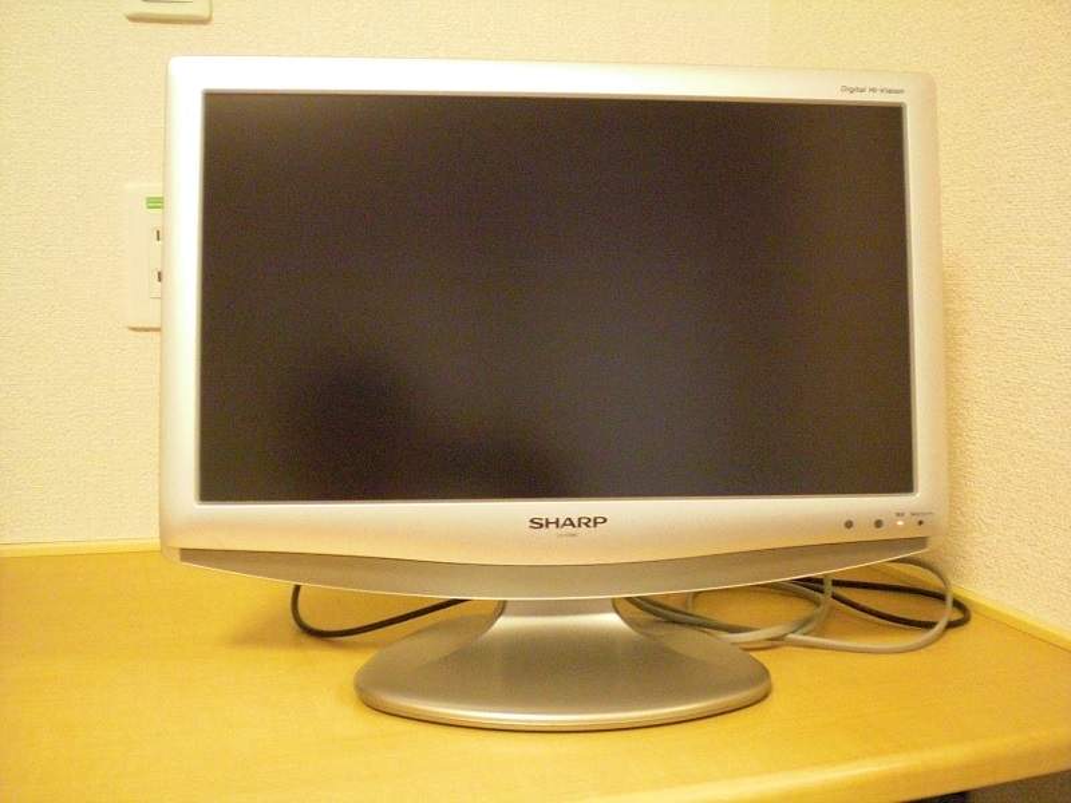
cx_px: 536
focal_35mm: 38
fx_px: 1176
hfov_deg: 49.0
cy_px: 402
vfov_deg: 37.7
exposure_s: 1/25
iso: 800
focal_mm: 6.3
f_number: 3.1
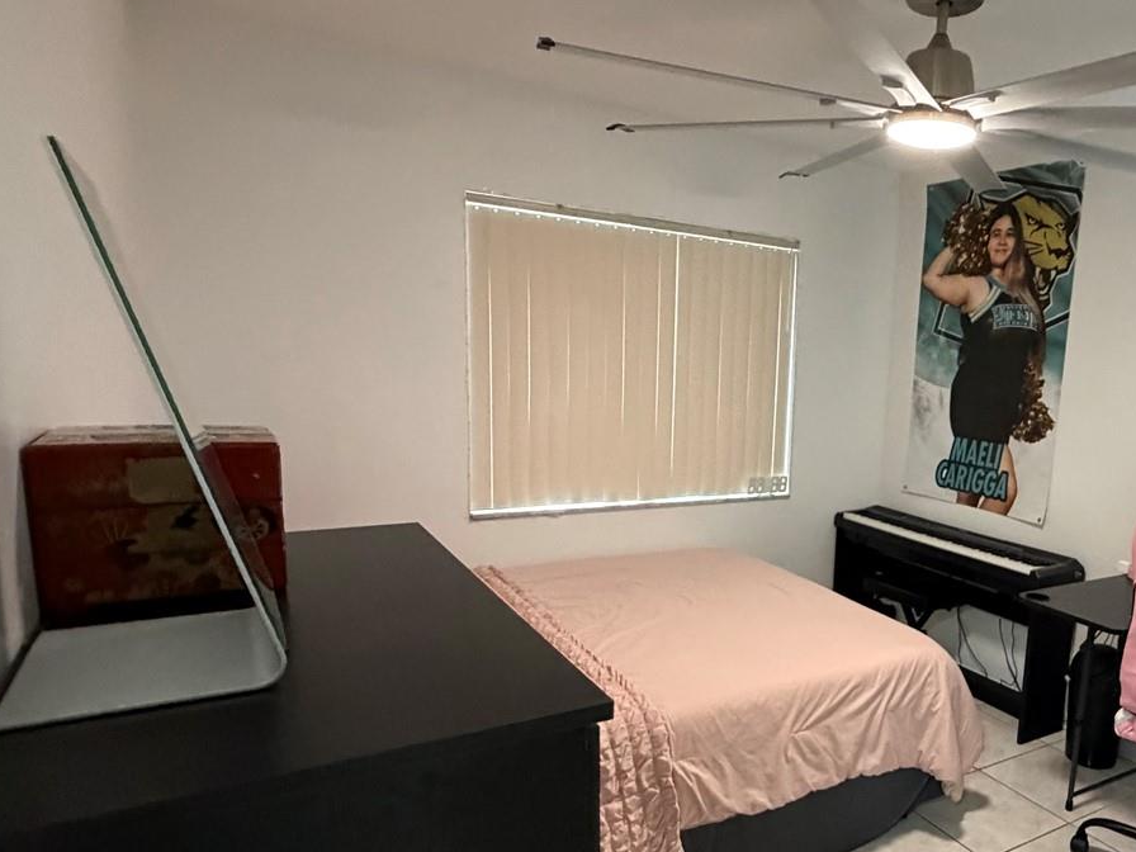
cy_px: 497
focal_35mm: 25
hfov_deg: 66.1
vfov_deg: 54.6
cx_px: 818
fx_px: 820
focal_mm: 2.22
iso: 1000
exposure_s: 1/60
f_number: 2.2
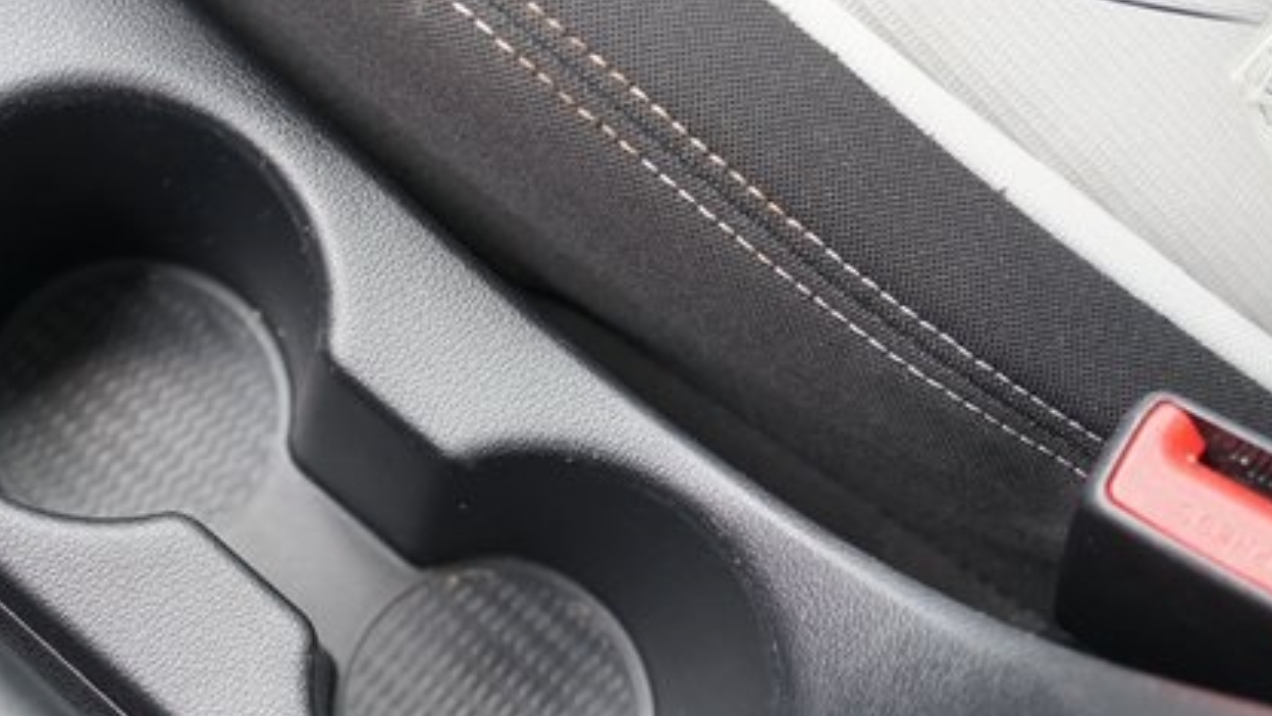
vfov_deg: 23.8
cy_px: 476
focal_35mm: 50
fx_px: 1686
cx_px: 330
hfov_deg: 40.3
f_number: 4
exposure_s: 1/60
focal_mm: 31
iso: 640
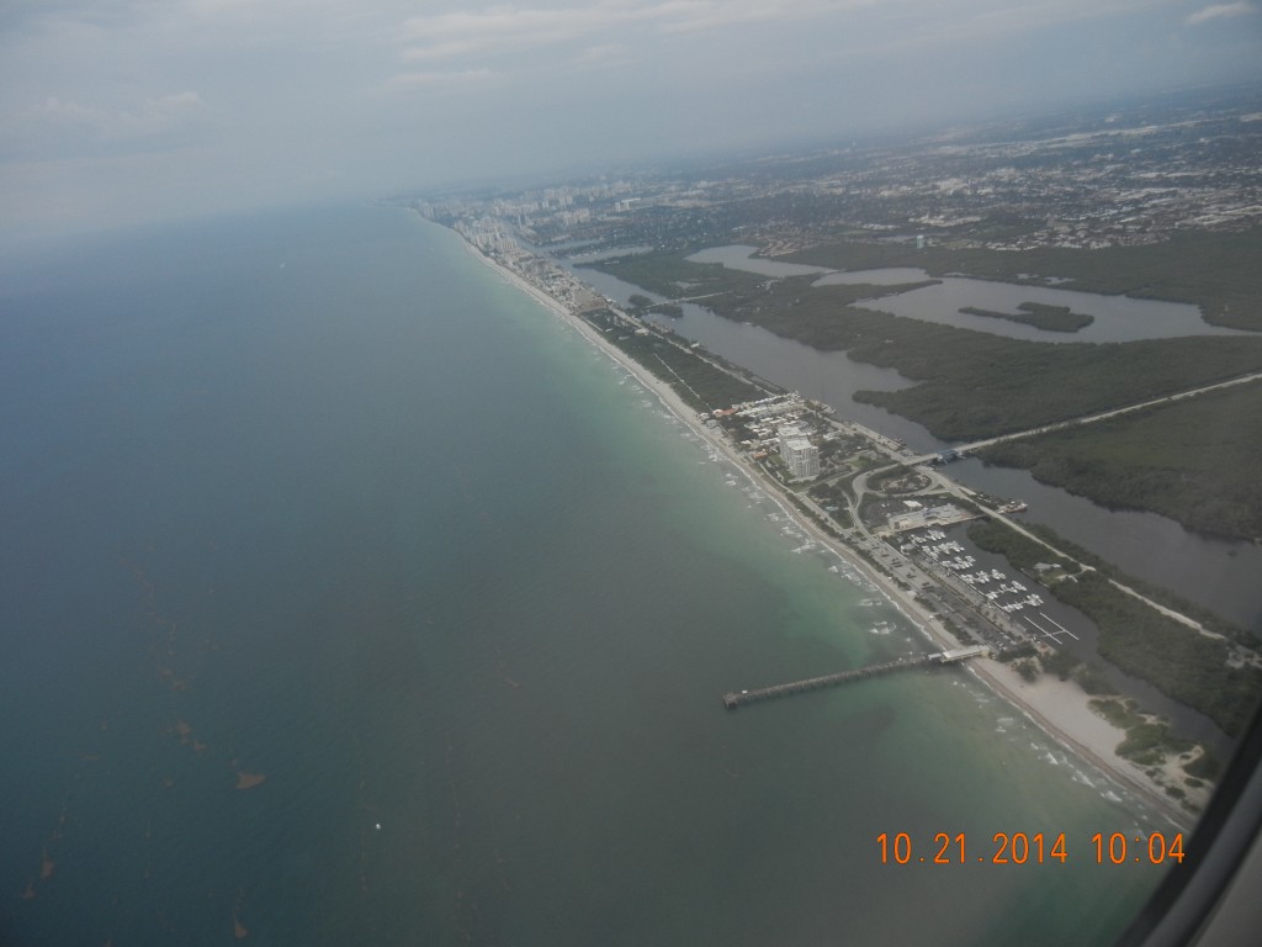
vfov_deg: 46.8
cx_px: 631
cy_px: 474
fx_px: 1094
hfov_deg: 60.0
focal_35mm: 30
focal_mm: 5.4
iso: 160
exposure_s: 1/1033
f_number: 3.5
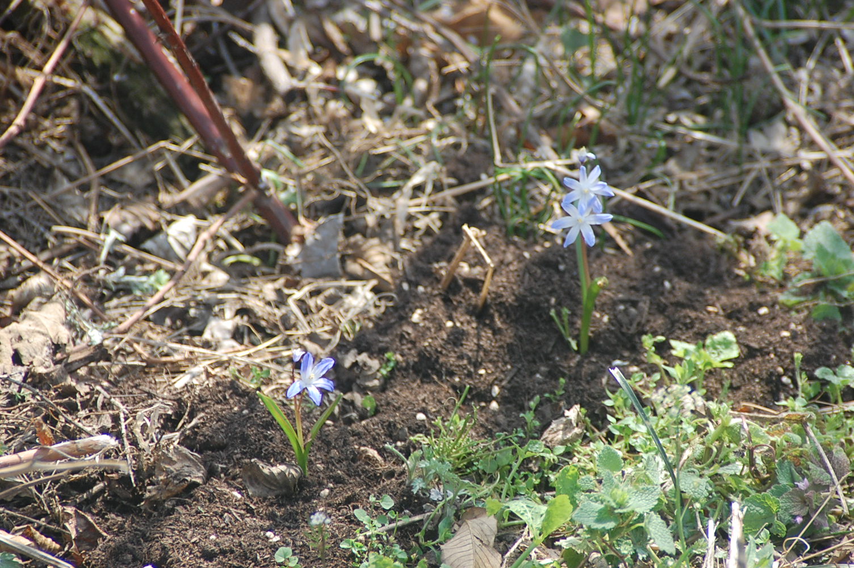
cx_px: 427
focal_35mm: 300
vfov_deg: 4.6
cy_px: 284
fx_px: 7110
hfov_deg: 6.9
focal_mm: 200
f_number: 5.6
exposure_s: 1/500
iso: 560
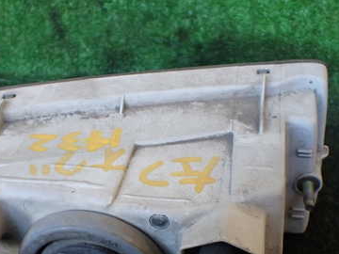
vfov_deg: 28.7
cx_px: 134
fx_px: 490
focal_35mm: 50
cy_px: 188
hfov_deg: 38.0
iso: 400
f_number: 2.3
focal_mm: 5.4
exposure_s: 1/125
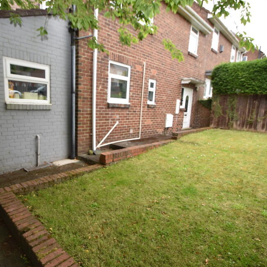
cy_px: 134
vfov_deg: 74.8
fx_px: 175
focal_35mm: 20
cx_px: 112
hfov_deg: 74.3
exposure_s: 1/200
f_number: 5
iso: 200
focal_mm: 10
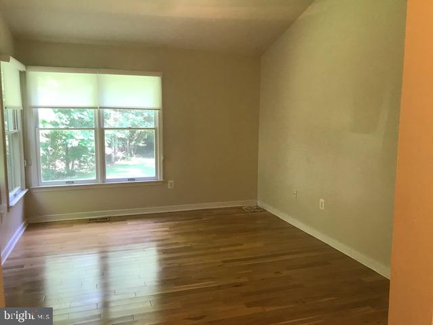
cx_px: 216
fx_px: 350
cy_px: 162
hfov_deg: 63.4
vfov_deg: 49.7
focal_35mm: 28
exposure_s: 1/30
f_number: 1.8
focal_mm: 3.99
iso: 40
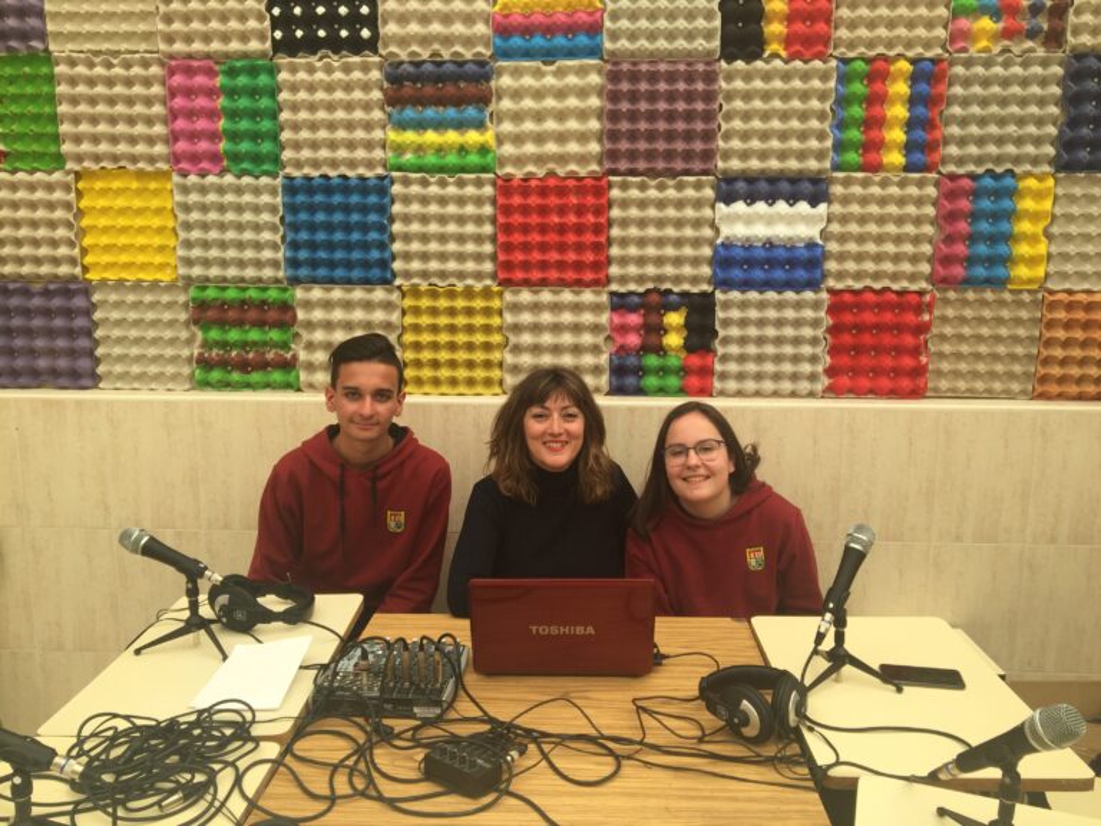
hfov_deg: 61.7
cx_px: 550
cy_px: 413
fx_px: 922
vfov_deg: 48.2
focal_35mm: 29
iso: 32
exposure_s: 1/659
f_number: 2.2
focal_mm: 4.15
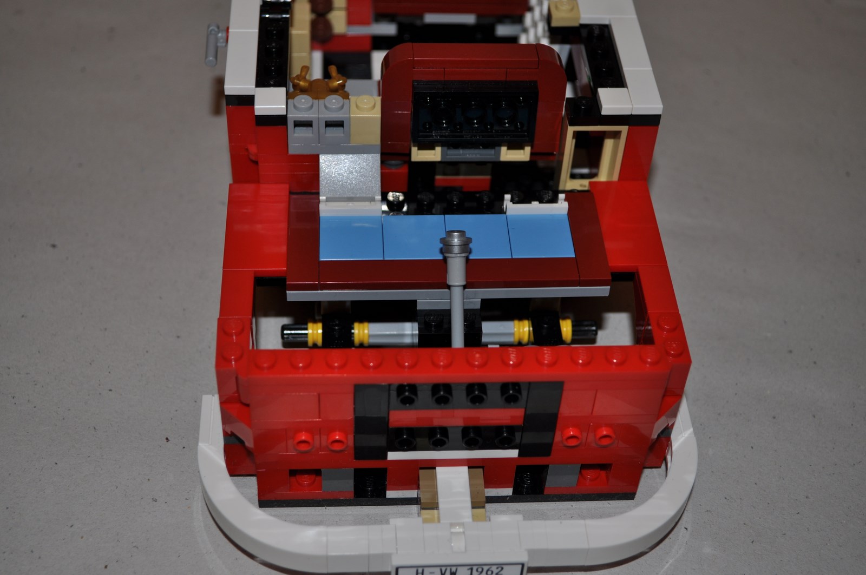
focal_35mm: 54
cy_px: 288
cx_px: 433
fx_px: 1298
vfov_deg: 25.0
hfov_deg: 36.9
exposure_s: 1/30
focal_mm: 36
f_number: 5.6
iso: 200
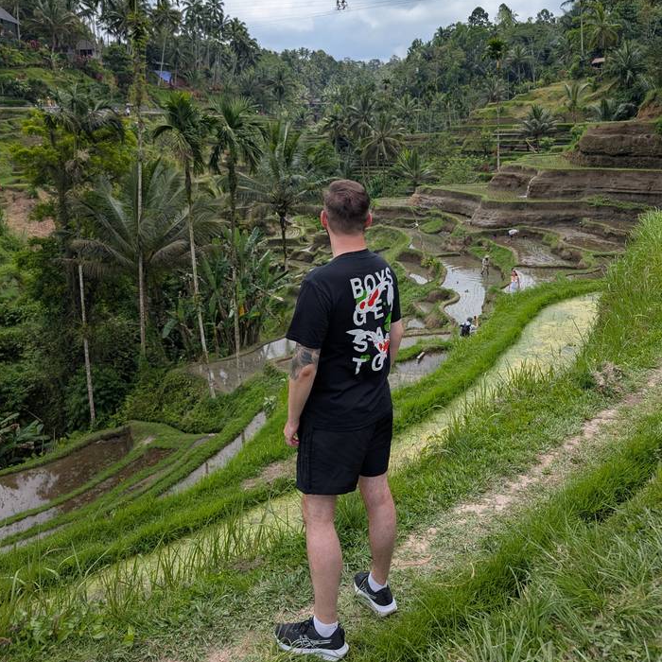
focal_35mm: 29
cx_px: 338
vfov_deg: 55.0
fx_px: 627
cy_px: 250
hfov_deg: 55.6
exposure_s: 1/1151
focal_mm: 6.9
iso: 21
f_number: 1.68
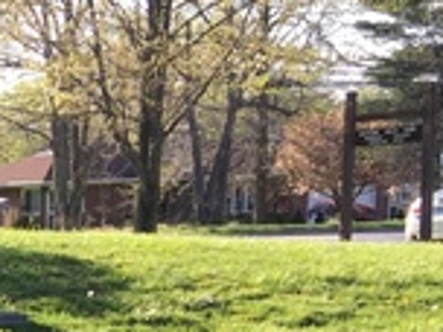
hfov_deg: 12.4
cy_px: 513
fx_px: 1753
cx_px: -495
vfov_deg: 10.4
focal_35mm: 137
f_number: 2.2
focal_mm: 4.15
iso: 25
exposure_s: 1/308
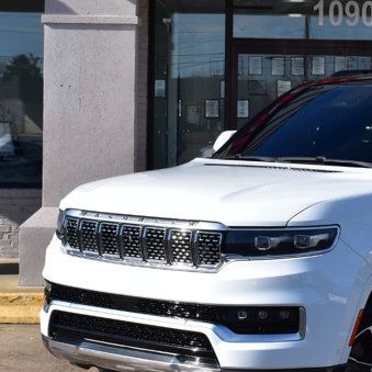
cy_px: 146
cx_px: 377
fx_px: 1450
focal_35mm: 119
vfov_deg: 14.6
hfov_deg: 14.4
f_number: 11
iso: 360
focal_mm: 31
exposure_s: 1/500
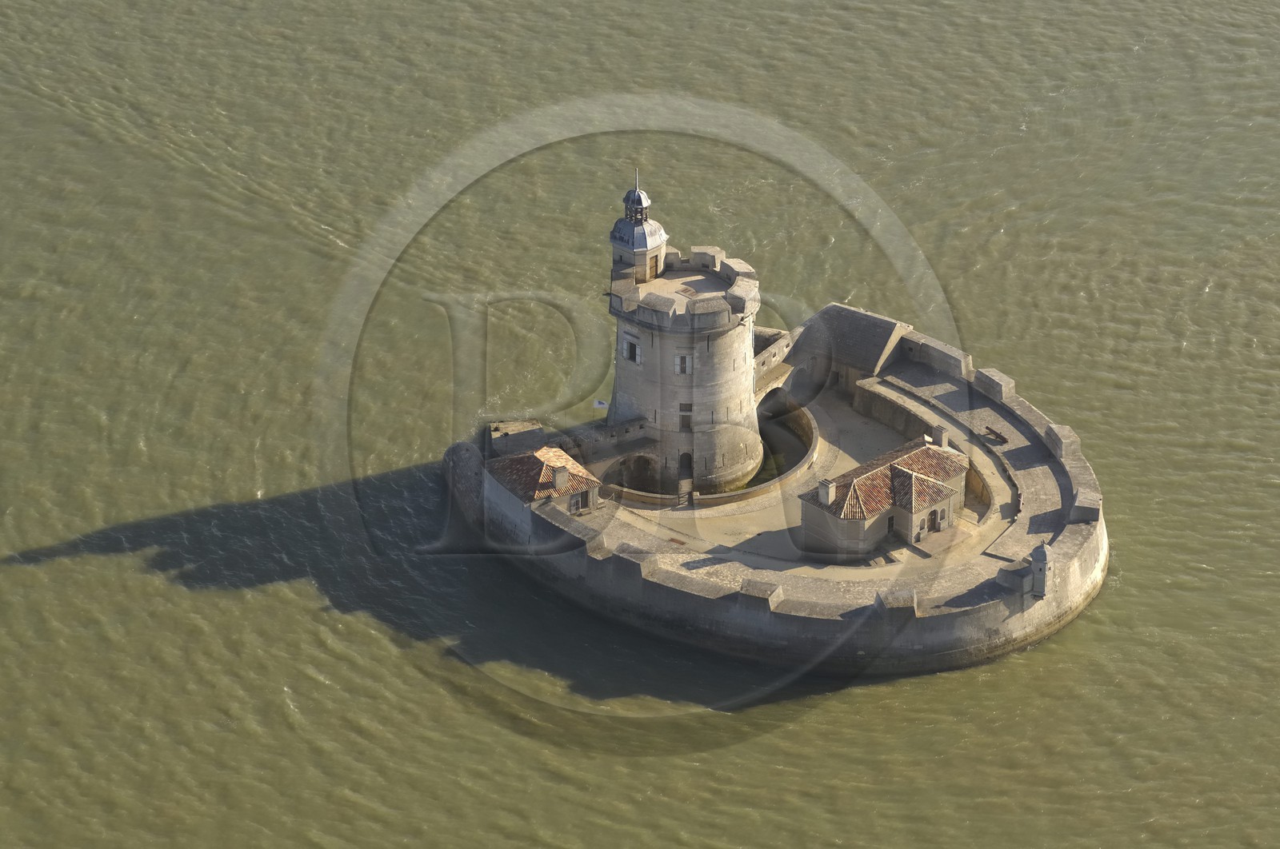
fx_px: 3728
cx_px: 640
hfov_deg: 19.5
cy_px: 424
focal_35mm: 105
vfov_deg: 13.0
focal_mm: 70
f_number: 5
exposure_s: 1/350
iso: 100
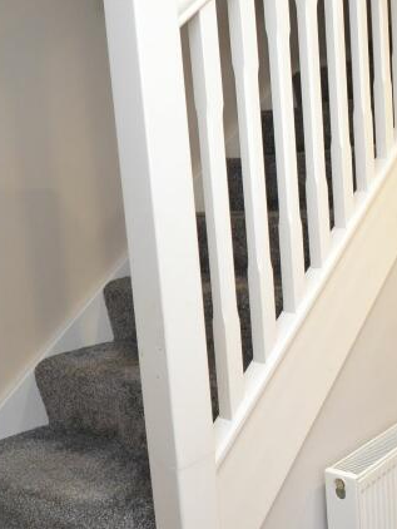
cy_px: 265
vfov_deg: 52.6
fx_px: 535
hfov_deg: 34.6
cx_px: 446
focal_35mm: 35
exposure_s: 1/60
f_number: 3.5
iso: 800
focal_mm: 10
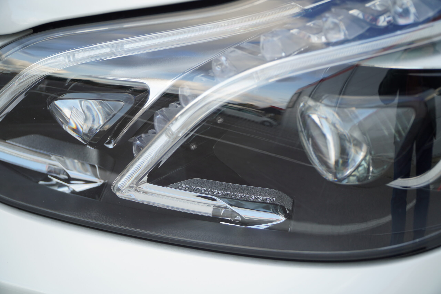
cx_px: 220
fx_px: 1011
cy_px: 147
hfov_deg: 24.6
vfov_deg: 16.6
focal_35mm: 82
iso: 125
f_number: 4
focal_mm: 55
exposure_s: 1/100
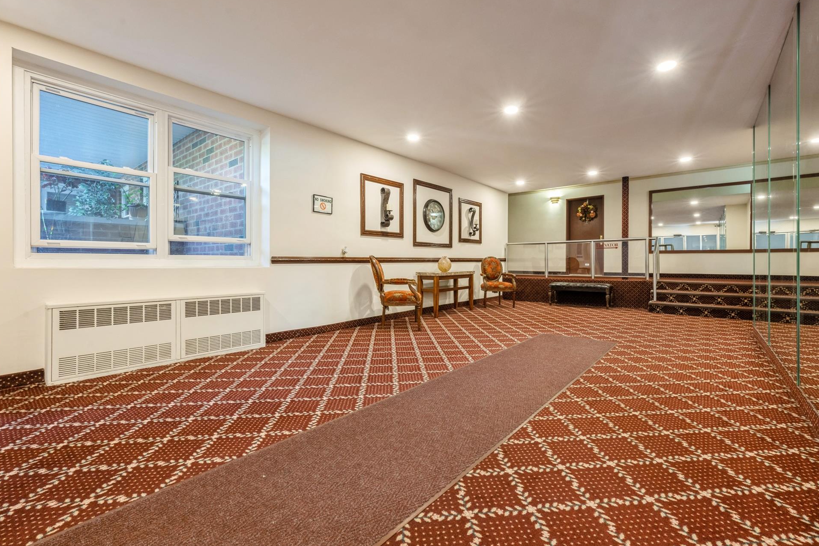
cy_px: 260
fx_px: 341
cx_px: 435
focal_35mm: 15
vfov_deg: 77.3
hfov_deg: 100.3
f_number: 11
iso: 400
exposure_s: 1/2
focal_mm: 14
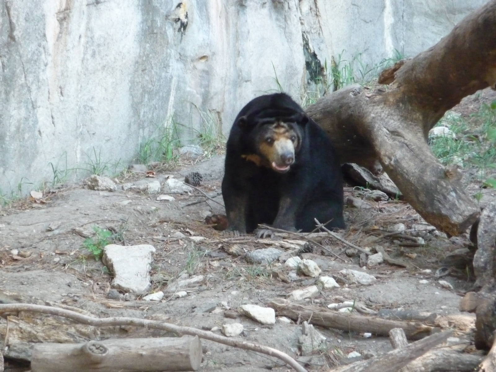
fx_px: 4012
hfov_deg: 7.1
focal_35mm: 280
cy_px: 186
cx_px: 248
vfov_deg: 5.3
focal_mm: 47
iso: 800
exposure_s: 1/50
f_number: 4.9
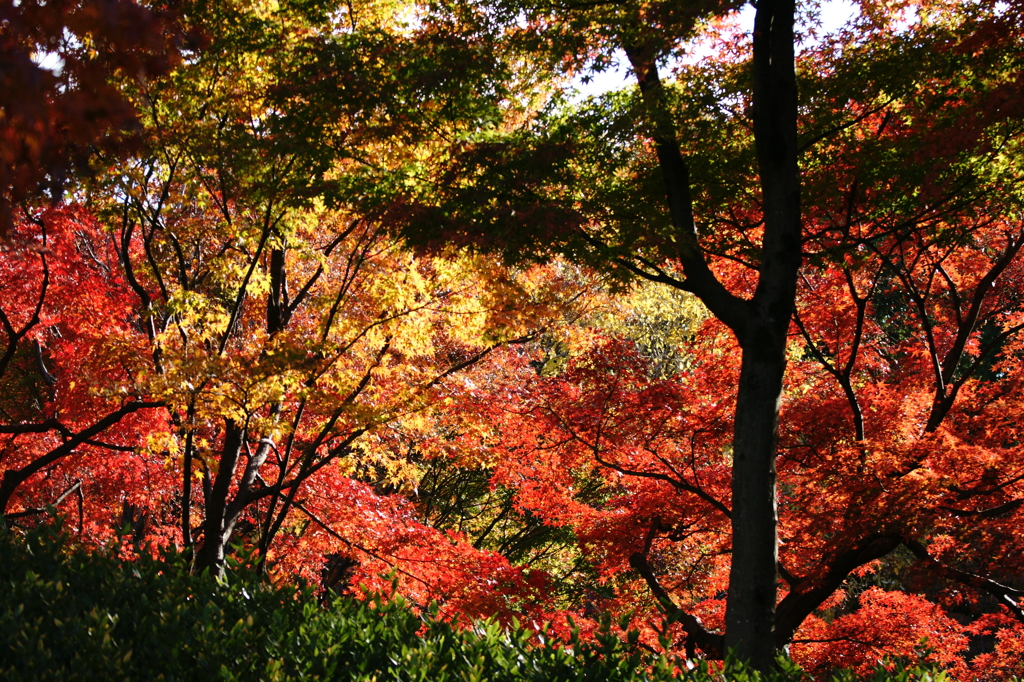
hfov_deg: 19.5
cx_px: 512
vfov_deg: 13.0
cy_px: 341
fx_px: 2986
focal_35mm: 105
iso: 400
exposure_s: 1/200
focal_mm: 70
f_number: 5.6
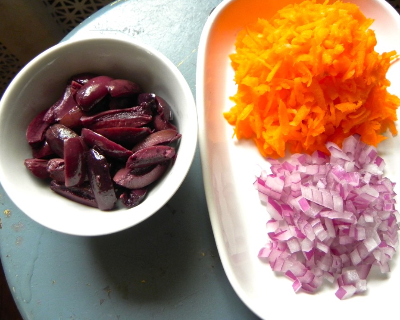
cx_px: 193
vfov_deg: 51.5
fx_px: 331
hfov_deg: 62.2
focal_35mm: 28
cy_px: 164
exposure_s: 1/24.7
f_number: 2.8
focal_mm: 4.6
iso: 400
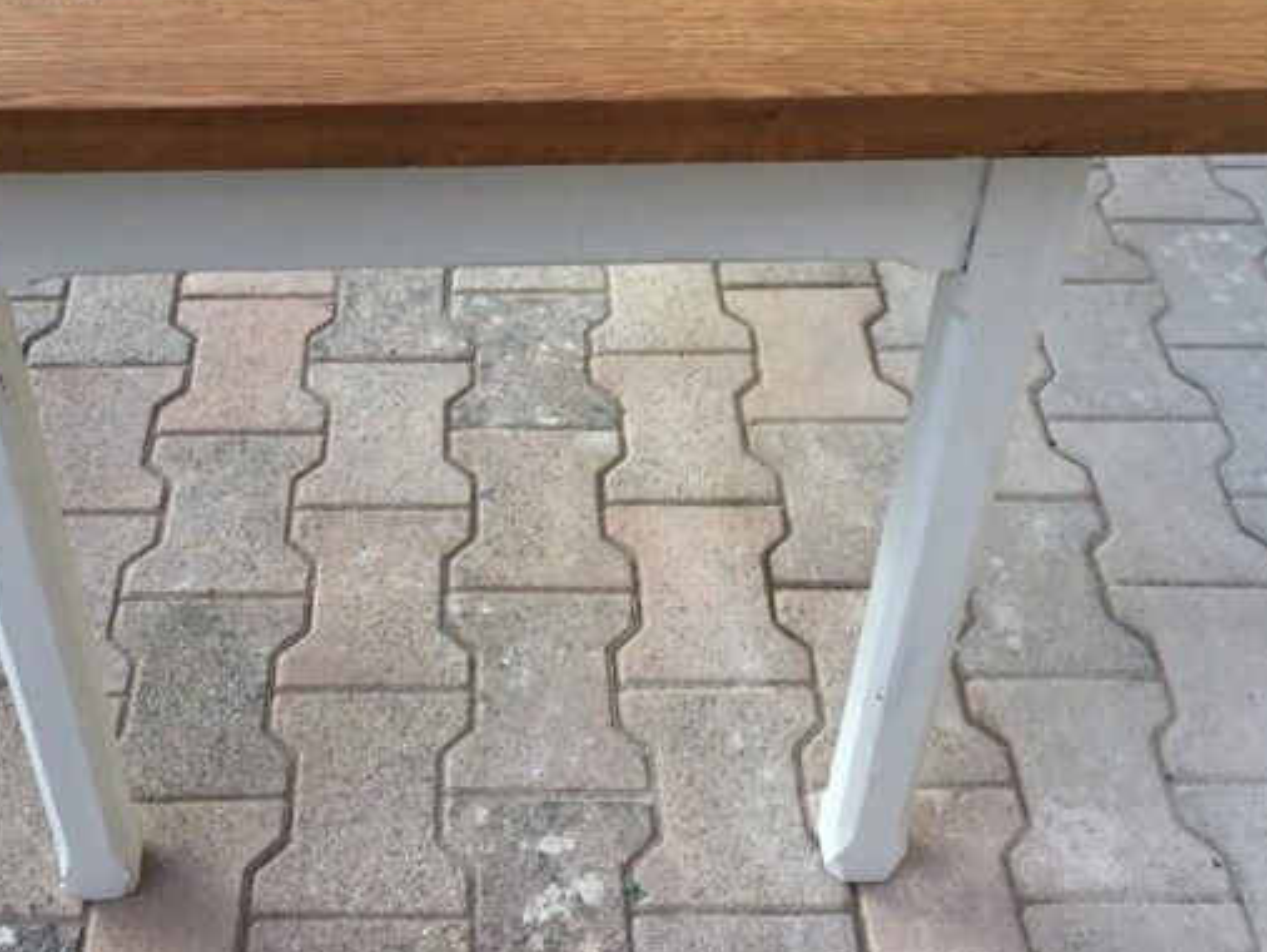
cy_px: 235
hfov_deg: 38.6
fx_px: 1794
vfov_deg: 29.2
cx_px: 463
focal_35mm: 49
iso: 25
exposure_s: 1/212
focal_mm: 3.3
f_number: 2.4
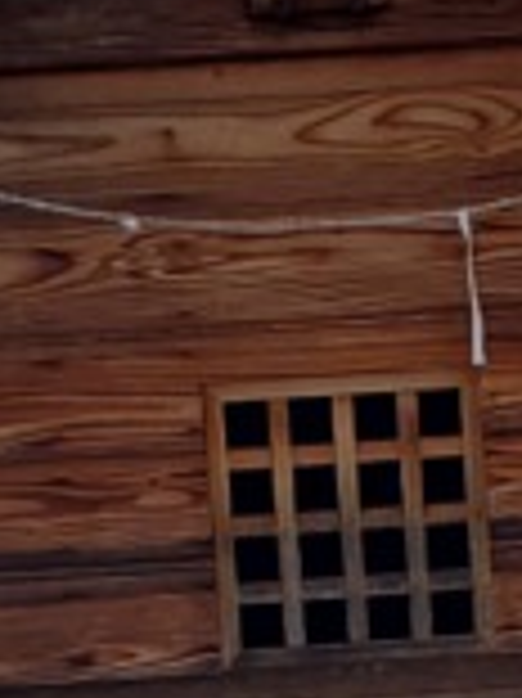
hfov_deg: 8.2
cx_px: 518
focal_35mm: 181
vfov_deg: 10.1
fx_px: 3644
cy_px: 1387
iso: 50
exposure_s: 1/443
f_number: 2.4
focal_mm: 4.3
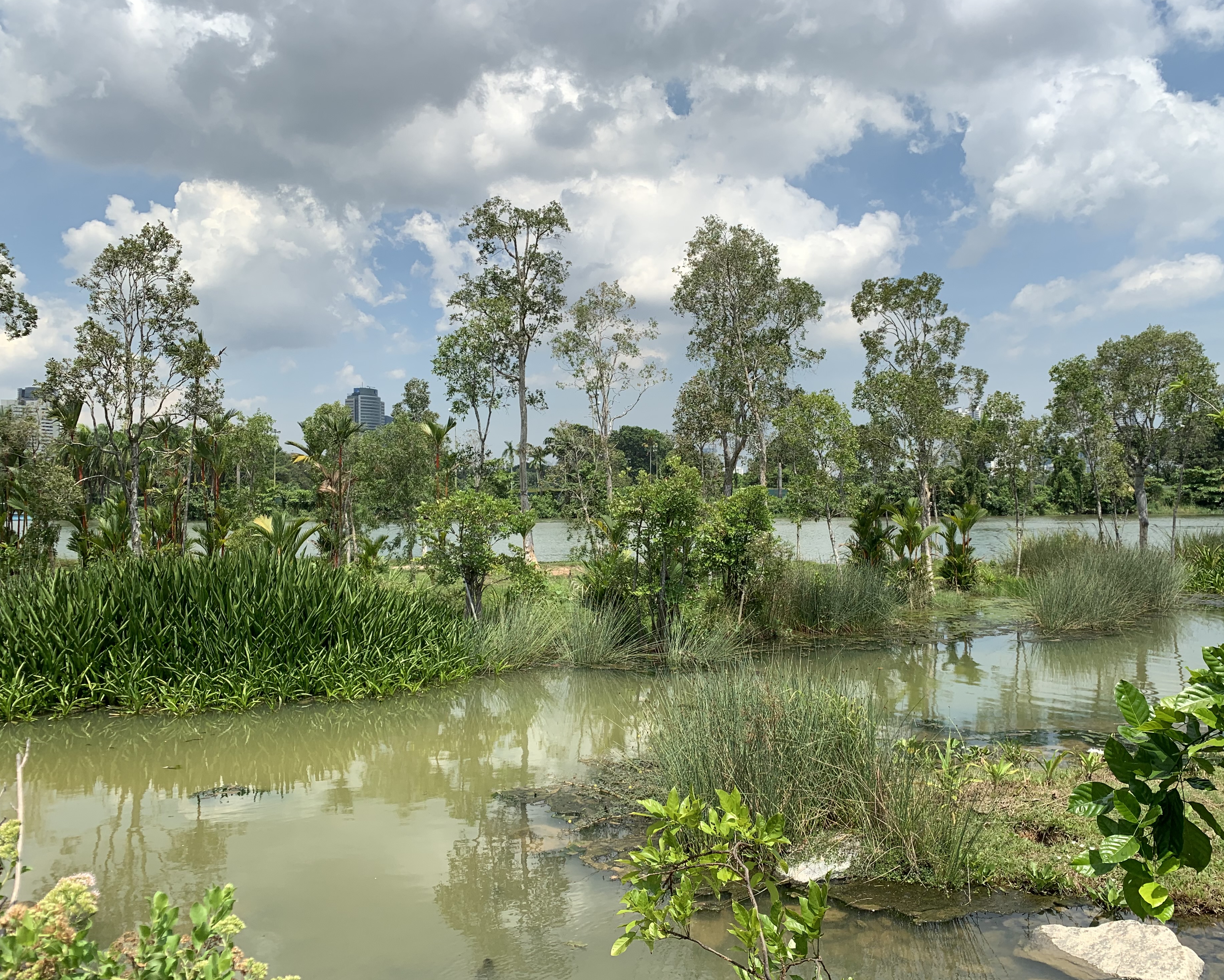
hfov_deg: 62.2
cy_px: 502
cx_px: 648
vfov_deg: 51.5
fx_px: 1014
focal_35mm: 28
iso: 25
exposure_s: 1/2611
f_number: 1.8
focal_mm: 4.25
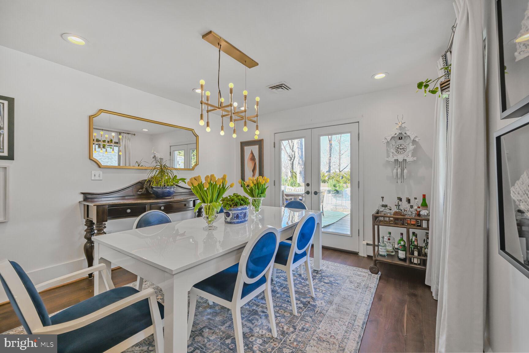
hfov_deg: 102.3
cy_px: 176
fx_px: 213
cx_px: 264
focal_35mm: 14
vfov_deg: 79.2
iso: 200
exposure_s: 1/15
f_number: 9
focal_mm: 14.5
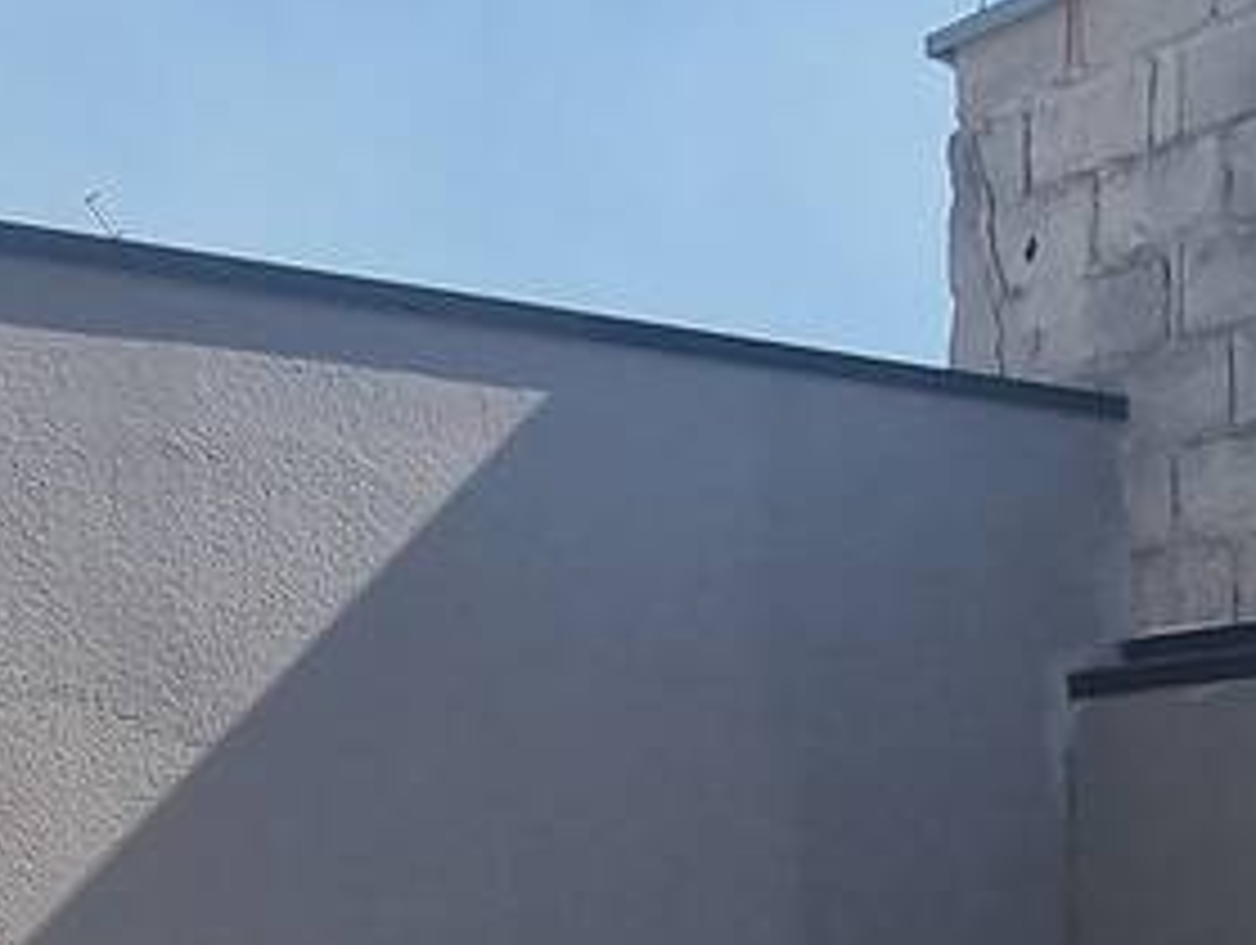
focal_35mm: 67
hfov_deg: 28.1
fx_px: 2434
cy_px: 981
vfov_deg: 21.1
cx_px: 1058
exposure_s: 1/2048
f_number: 2.2
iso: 50
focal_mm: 2.2
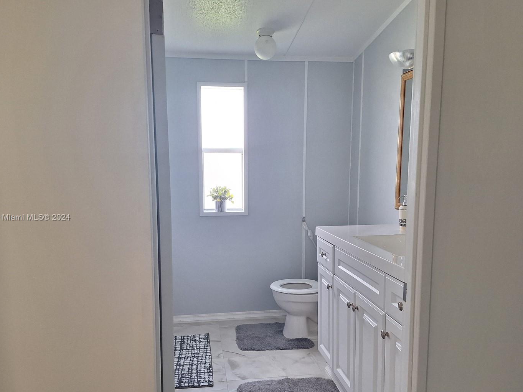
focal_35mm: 27
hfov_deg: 65.3
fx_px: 408
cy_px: 218
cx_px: 254
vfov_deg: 51.2
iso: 64
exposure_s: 1/120
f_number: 1.8
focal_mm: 5.54
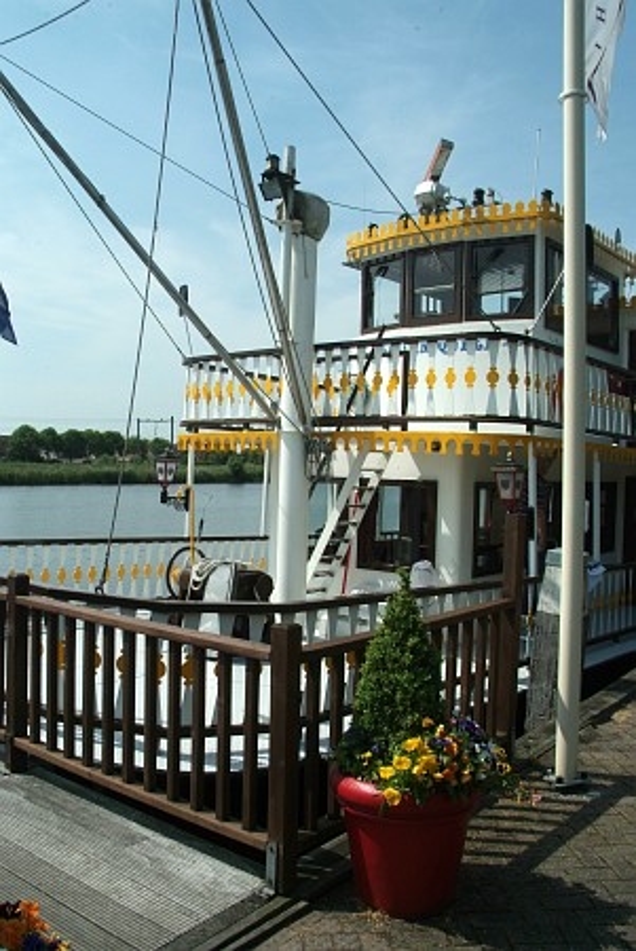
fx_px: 793
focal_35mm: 30
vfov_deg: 61.9
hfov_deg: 43.7
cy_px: 476
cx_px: 318
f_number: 11
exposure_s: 1/1000
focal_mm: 20
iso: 400
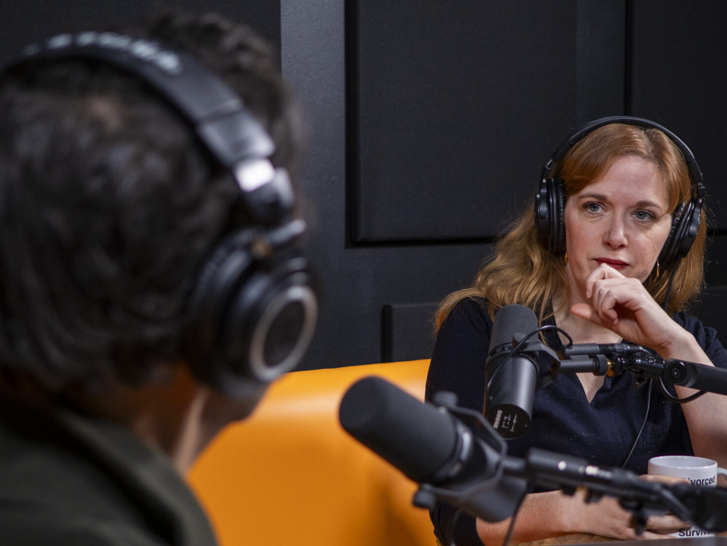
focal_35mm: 76
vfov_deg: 19.3
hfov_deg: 25.6
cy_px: 383
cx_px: 390
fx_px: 1597
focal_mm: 22
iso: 400
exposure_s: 1/100
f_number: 1.7
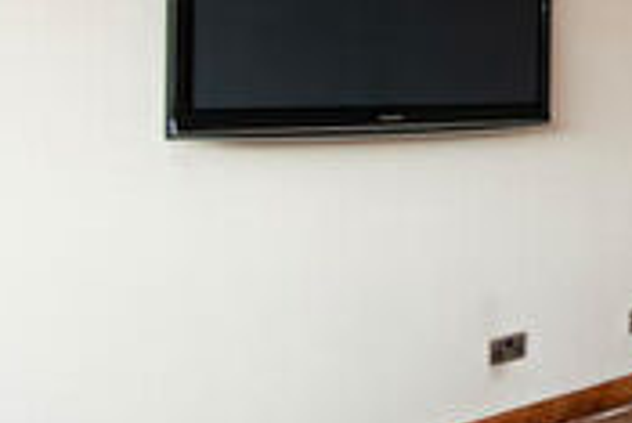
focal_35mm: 60
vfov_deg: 22.0
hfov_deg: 28.2
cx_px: 795
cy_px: 29
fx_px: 1054
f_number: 8
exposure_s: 1/4
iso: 320
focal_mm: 10
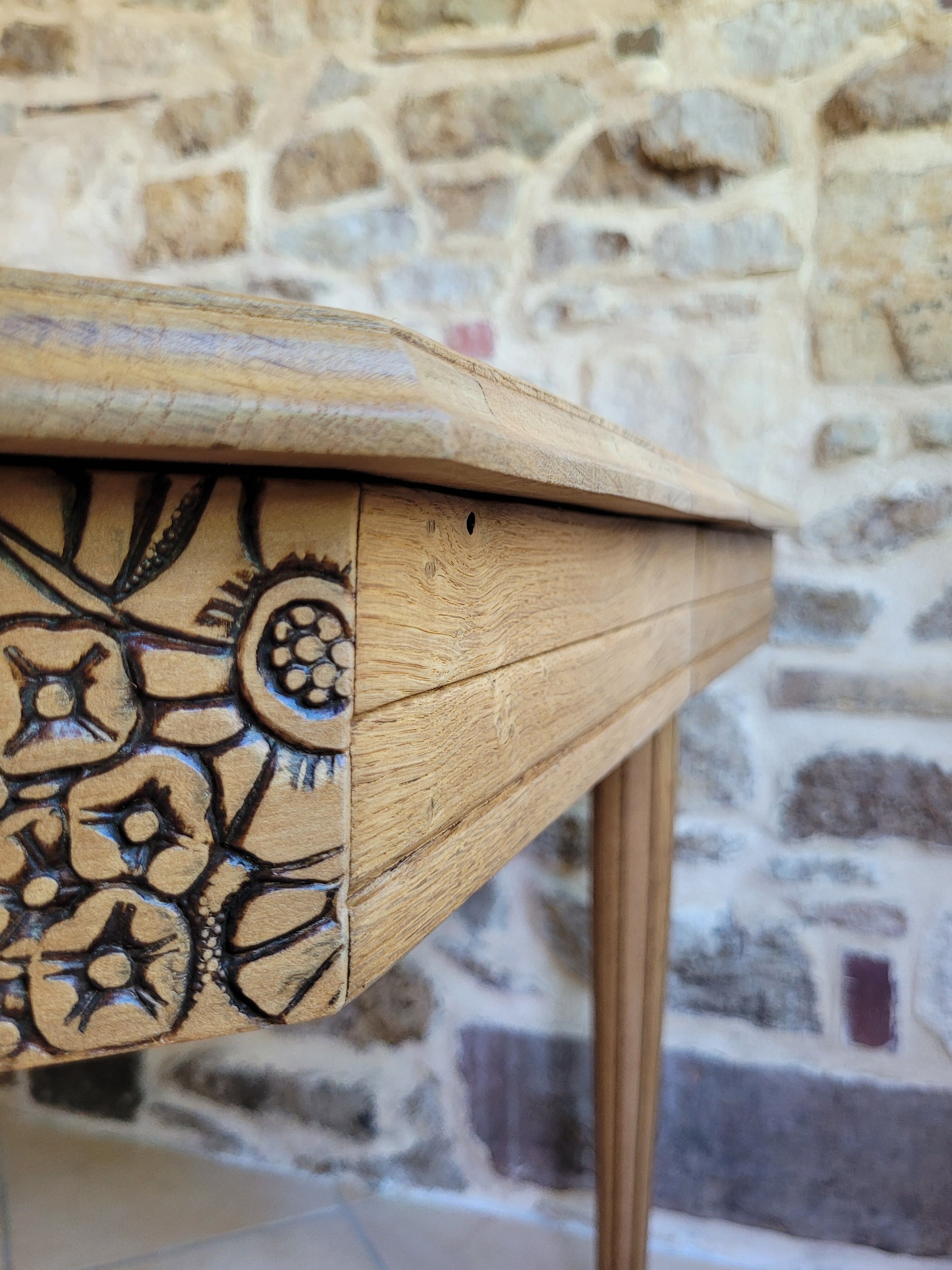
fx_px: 1063
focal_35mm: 29
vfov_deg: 61.7
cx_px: 473
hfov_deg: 48.2
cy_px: 634
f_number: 1.8
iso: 200
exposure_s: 1/100
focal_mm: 5.4
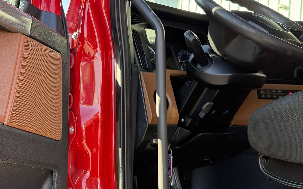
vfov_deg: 24.1
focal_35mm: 53
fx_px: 438
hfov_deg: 37.8
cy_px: 146
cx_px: 100
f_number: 1.78
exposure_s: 1/243
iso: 160
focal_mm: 6.76
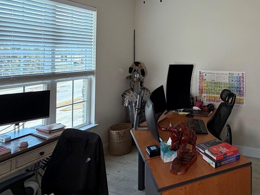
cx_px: 203
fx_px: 210
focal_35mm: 28
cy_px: 52
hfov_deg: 59.1
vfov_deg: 48.1
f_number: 2.2
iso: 200
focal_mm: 2.22
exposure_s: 1/120
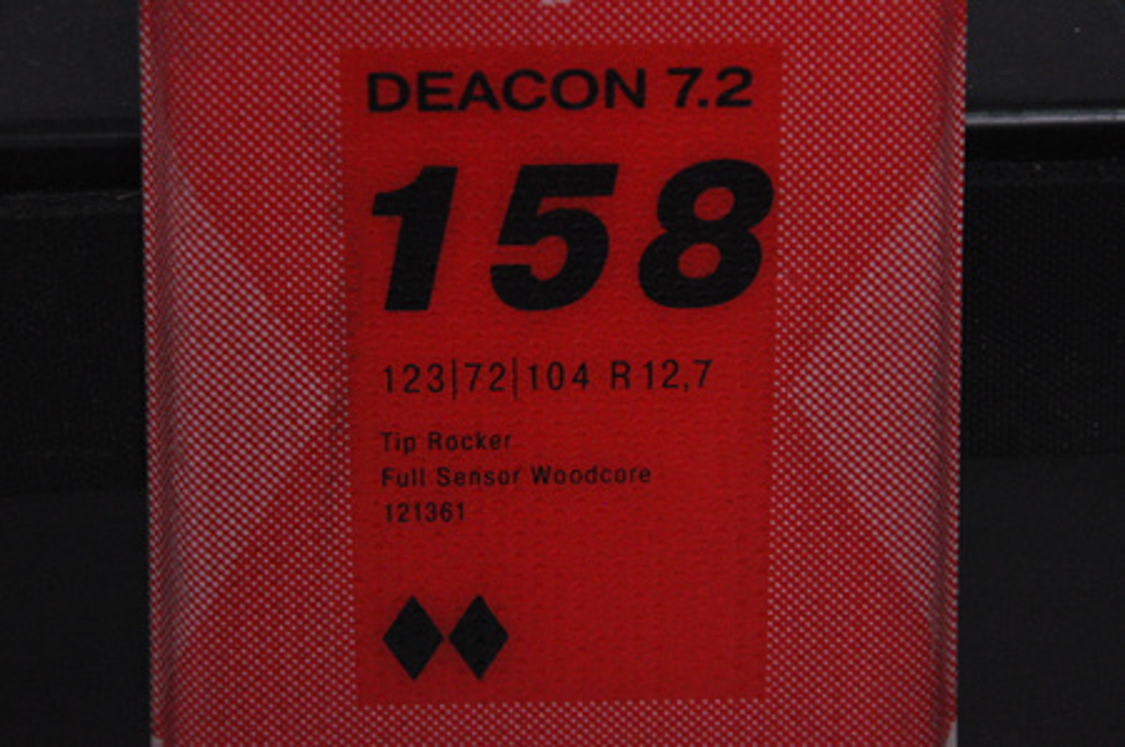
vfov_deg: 8.7
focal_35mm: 158
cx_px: 562
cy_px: 374
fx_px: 4916
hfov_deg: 13.1
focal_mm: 105
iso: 3200
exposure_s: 1/125
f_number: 9.5
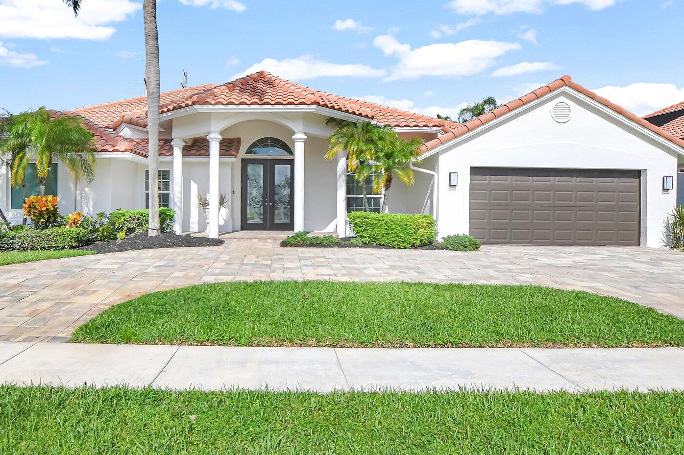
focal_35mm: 22
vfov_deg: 57.1
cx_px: 289
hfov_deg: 78.1
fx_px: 418
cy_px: 210
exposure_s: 1/6400
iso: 1000
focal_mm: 10
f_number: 8
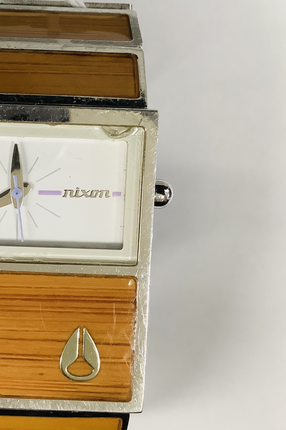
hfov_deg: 29.0
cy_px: 213
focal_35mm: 44
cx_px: 17
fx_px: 524
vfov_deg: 44.5
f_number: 2.4
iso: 250
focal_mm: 3.3
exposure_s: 1/60
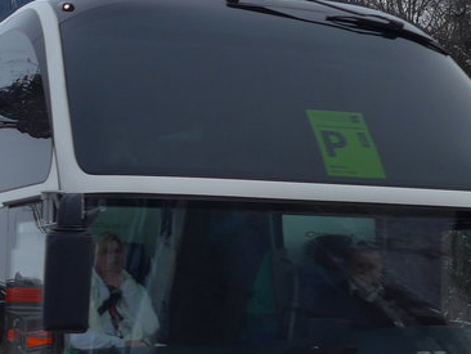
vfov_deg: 15.6
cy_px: 134
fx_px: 1293
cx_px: 108
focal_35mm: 95
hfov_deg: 20.4
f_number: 2.8
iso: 100
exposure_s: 1/250
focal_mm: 6
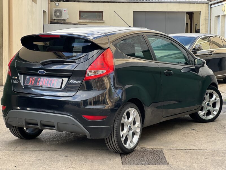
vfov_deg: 19.1
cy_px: 85
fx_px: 503
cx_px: 113
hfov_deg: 25.3
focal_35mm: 77
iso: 64
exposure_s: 1/121
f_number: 2.8
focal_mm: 9
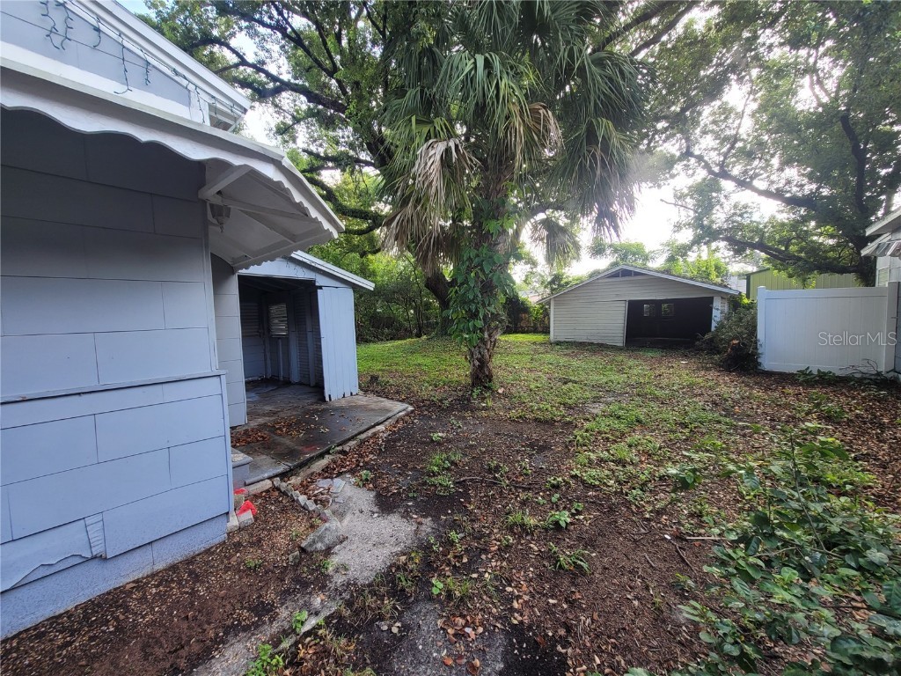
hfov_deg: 106.2
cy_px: 338
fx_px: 338
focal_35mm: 13
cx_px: 450
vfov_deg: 89.9
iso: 64
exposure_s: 1/145
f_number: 2.2
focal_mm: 2.2
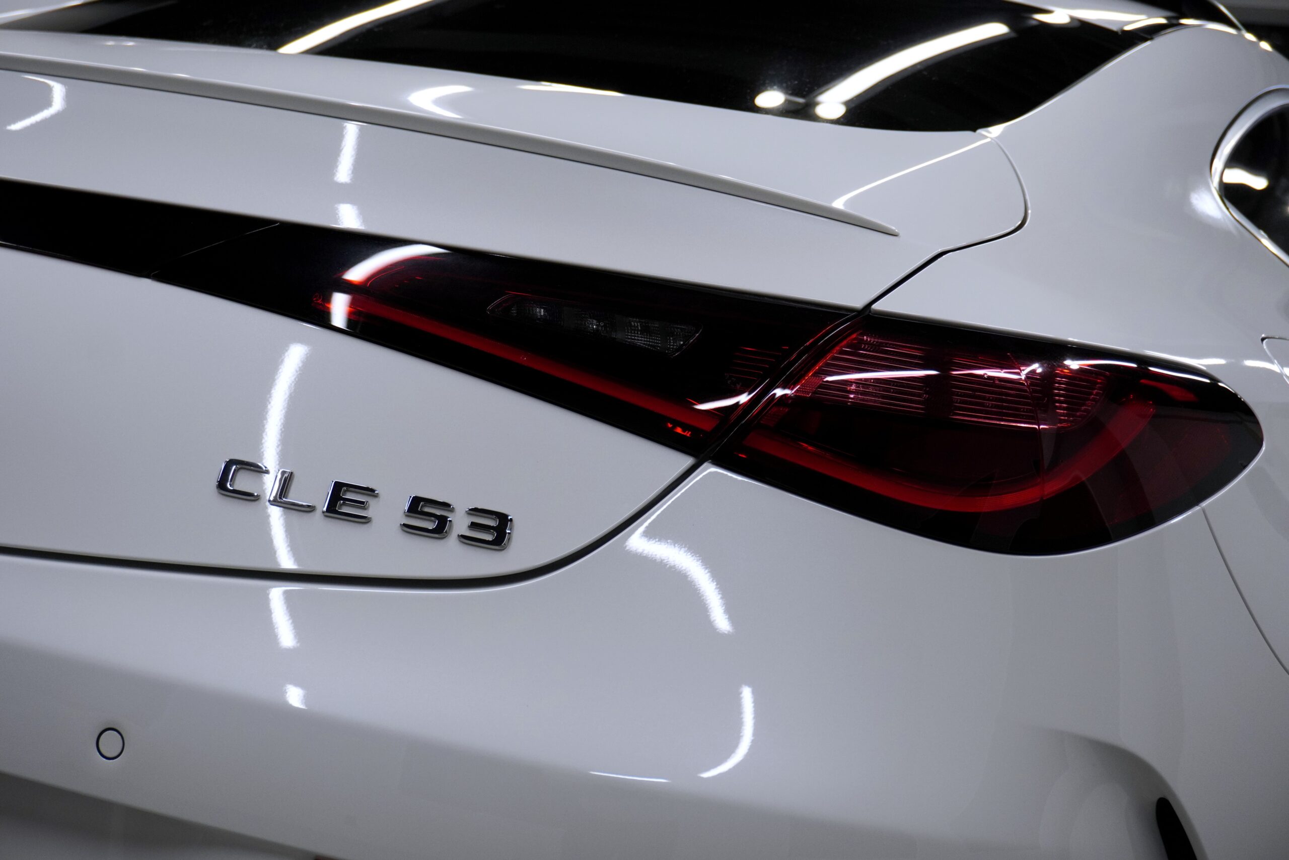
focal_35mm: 56
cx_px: 644
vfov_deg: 24.4
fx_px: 1987
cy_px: 430
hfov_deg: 35.9
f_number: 5.6
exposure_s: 1/160
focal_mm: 37
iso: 640
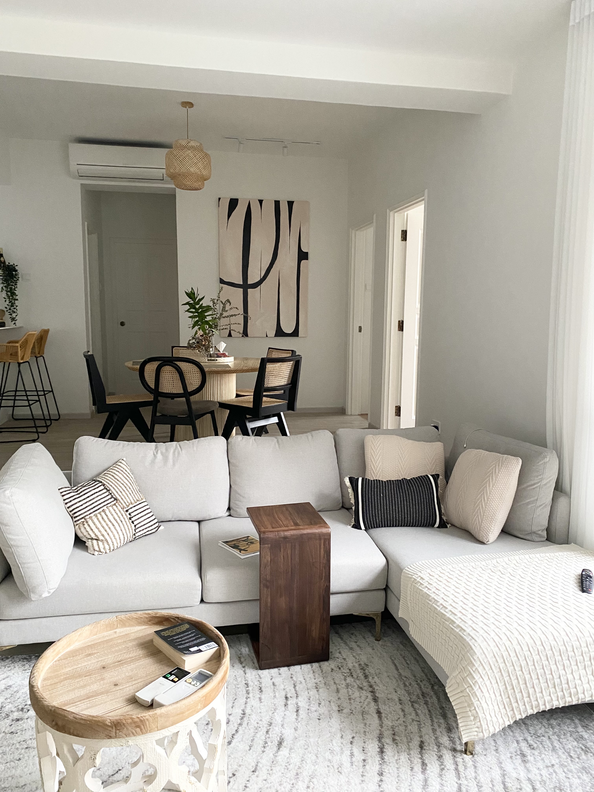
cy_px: 396
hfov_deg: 53.1
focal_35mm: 26
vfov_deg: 67.3
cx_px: 297
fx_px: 595
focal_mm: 4.25
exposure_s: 1/50
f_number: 1.8
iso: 500
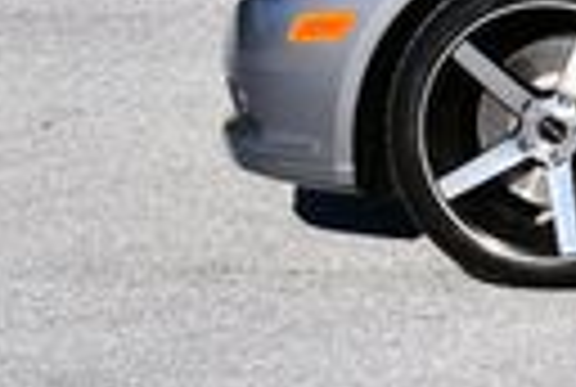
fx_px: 4972
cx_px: 1364
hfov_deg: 6.3
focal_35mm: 310
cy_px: -436
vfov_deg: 4.4
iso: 100
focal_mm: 31
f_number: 9
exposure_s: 1/320
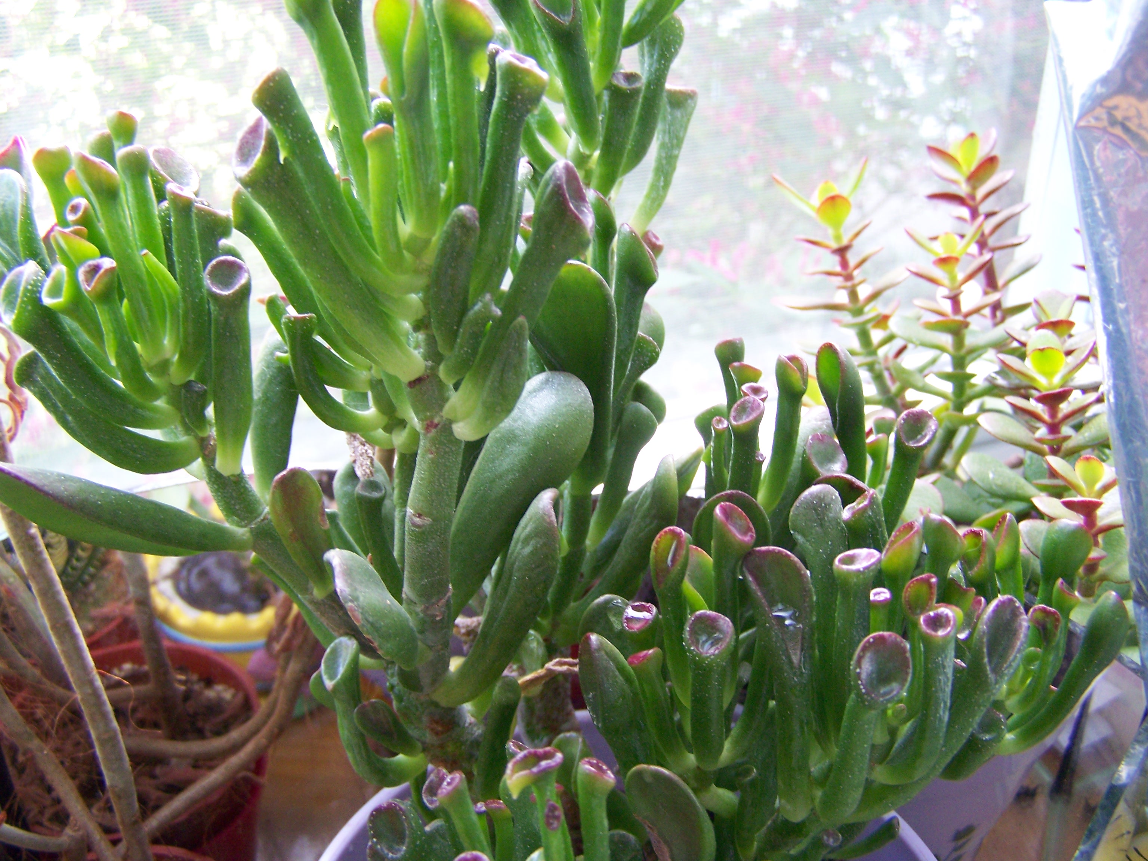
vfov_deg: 37.7
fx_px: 1260
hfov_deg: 49.0
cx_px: 574
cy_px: 430
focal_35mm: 38
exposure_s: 1/20
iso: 160
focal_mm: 6.3
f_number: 2.8
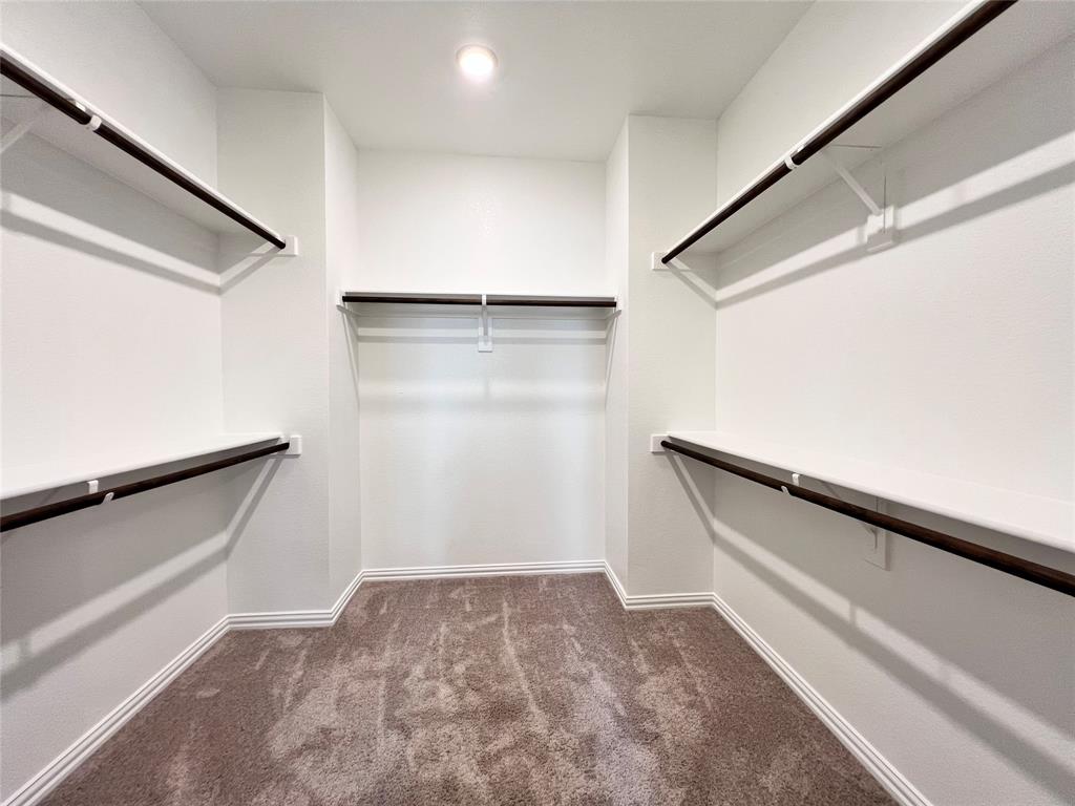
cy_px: 403
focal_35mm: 13
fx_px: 404
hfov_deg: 106.2
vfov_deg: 89.9
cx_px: 538
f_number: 1.8
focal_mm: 1.57
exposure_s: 1/60
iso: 160
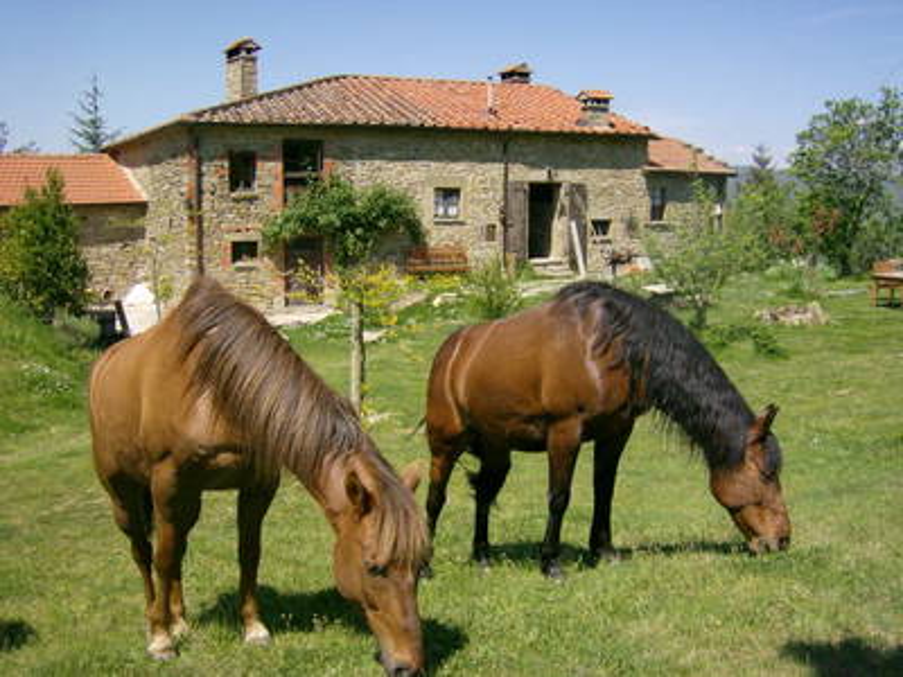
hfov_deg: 51.4
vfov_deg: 39.7
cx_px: 452
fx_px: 939
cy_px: 338
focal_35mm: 36
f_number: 4.7
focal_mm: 6
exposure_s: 1/571
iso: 100
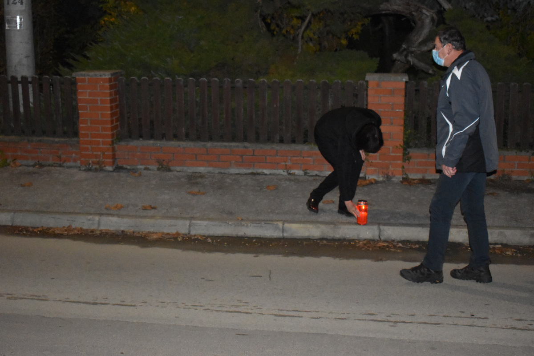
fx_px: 845
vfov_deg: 23.8
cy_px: 178
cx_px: 267
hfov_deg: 35.1
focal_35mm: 57
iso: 6400
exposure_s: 1/60
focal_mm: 38
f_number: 4.8
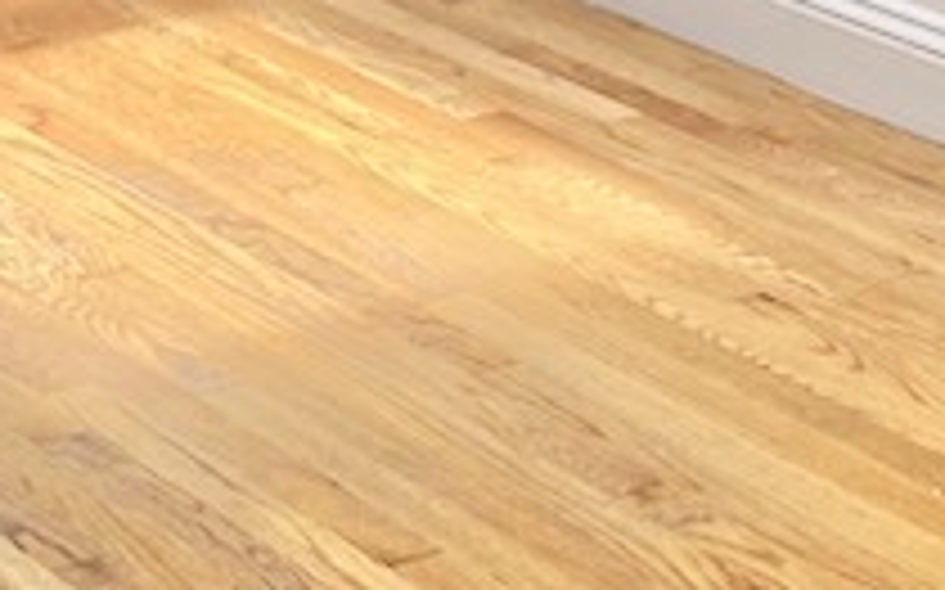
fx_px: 3372
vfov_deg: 8.9
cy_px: -910
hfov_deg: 14.0
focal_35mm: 131
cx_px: -796
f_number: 1.8
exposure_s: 1/213
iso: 32
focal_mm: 4.25
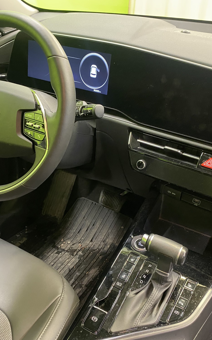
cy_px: 171
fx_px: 342
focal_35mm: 37
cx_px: 102
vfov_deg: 52.7
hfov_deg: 34.4
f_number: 1.8
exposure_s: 1/25
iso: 500
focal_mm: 4.25
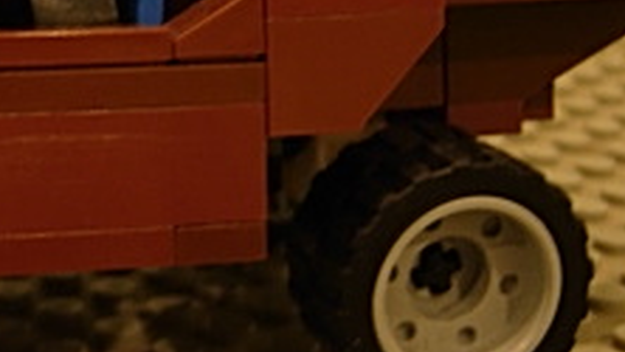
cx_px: -135
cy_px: 135
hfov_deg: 18.0
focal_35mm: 113
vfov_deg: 10.7
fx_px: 1873
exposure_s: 1/4
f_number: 2.7
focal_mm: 7.5
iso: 118
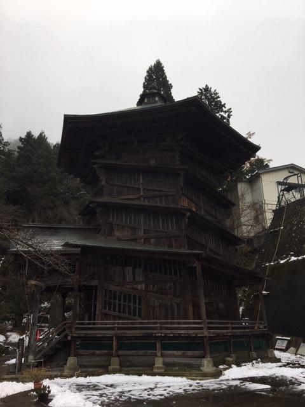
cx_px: 152
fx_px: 341
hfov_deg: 48.2
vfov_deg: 61.7
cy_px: 204
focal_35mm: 29
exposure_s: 1/330
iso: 25
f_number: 2.2
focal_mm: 4.2
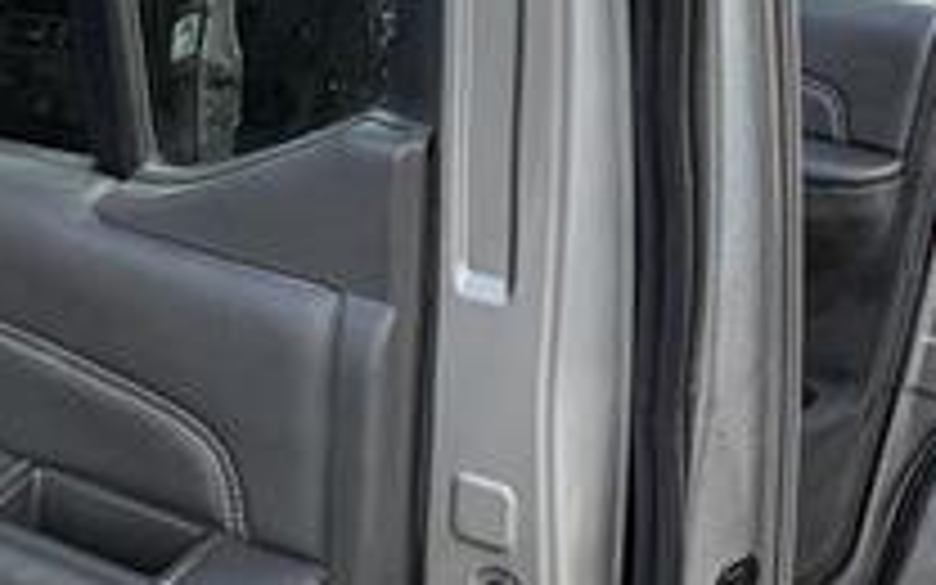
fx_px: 1633
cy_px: 54
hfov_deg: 32.0
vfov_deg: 19.9
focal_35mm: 64
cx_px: 423
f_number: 2.2
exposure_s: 1/132
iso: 80
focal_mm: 2.22
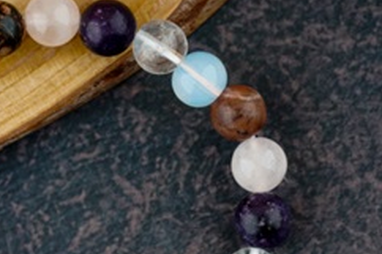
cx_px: 88
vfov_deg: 5.7
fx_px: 2566
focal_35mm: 242
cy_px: 184
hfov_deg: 8.5
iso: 100
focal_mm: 90
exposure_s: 1/160
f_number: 13
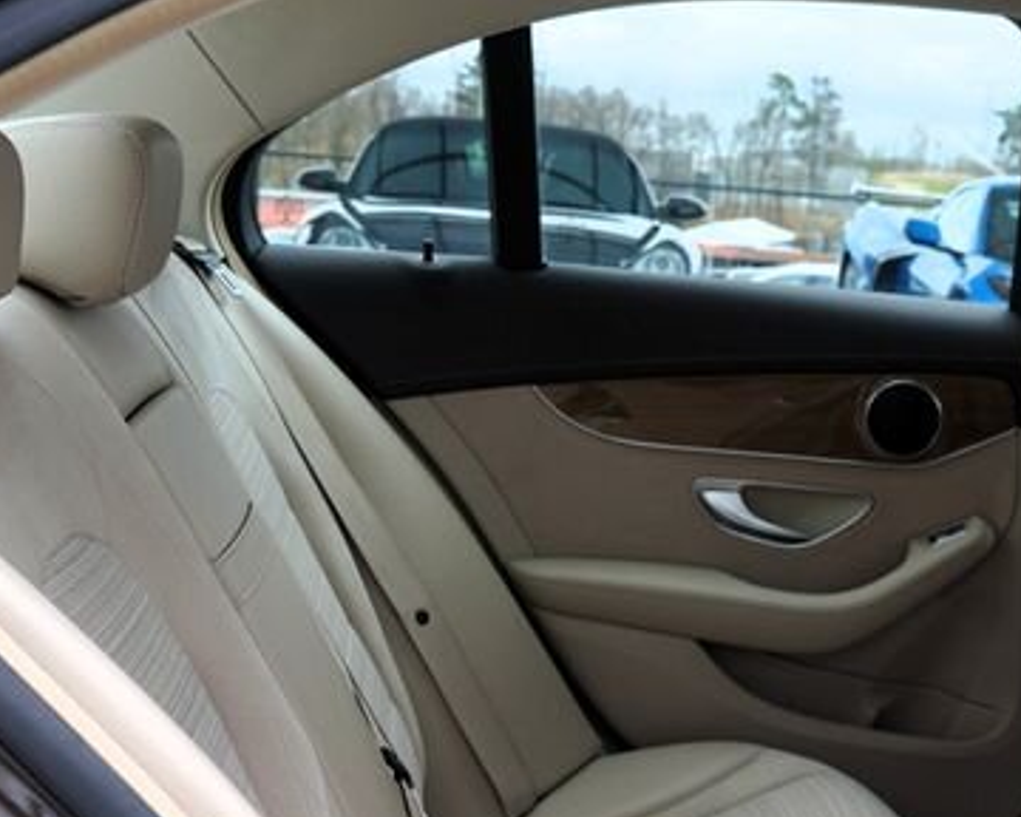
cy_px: 736
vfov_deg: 23.2
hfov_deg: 27.9
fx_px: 1934
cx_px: 1010
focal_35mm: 64
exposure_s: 1/125
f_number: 5.6
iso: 100
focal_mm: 24
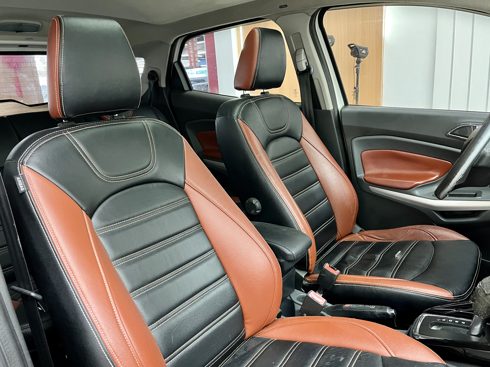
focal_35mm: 26
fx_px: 368
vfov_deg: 53.1
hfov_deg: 67.3
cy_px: 184
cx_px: 245
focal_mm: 5.1
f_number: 1.6
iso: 400
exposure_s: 1/50
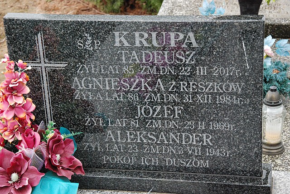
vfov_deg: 14.7
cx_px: 145
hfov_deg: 21.9
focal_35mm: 93
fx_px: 750
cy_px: 97
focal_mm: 62
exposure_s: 1/500
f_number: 5.6
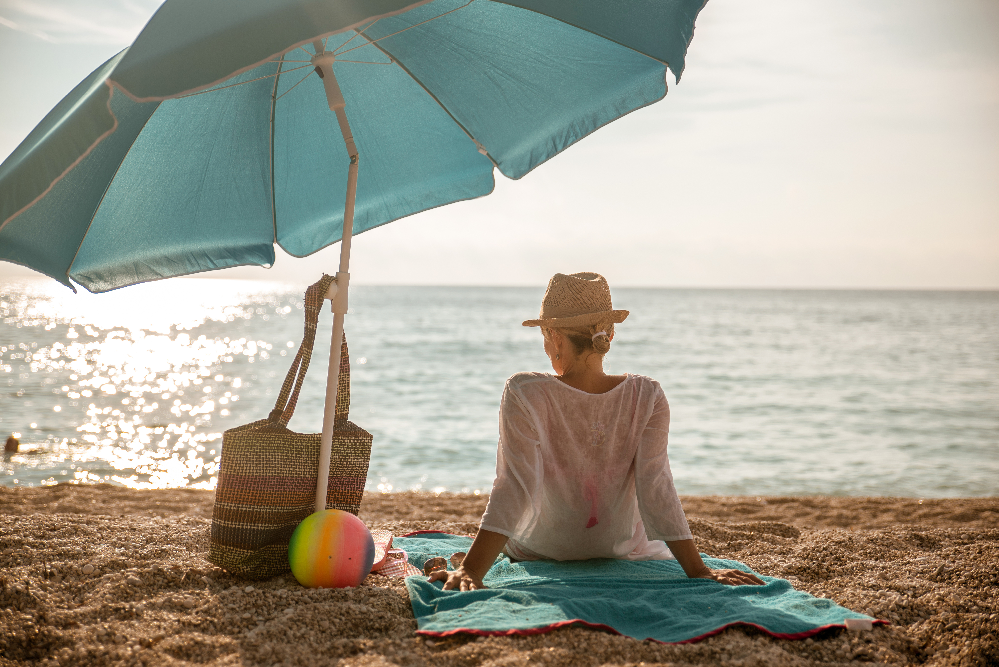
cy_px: 334
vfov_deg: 26.0
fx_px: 1443
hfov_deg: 38.2
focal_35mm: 52
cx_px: 500
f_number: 2.8
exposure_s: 1/3200
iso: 100
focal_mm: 52
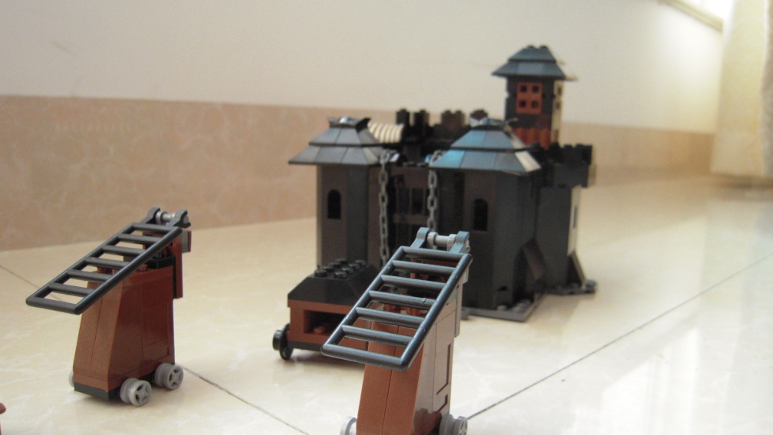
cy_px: 234
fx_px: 635
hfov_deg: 62.6
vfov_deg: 37.8
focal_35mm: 31
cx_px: 382
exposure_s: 1/200
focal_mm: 5
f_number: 2.7
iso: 400
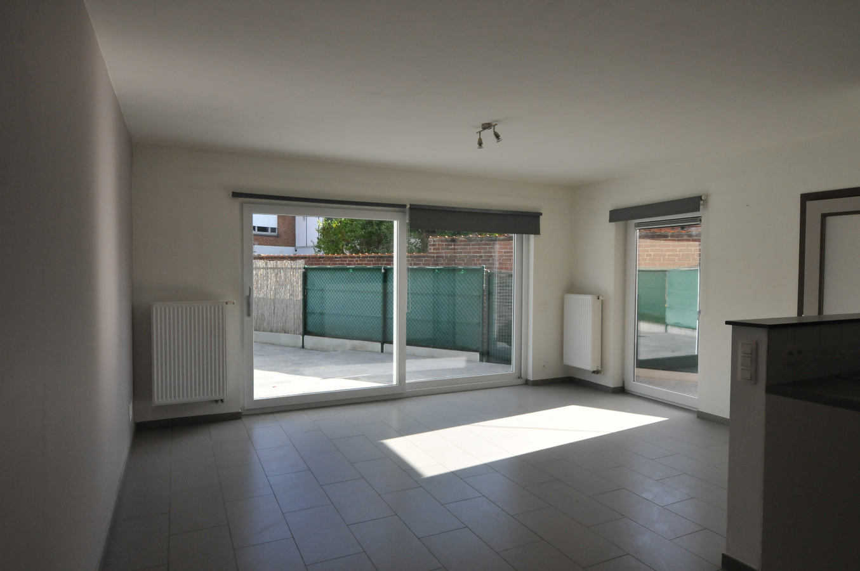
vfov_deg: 59.4
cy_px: 286
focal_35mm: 21
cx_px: 430
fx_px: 501
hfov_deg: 81.3
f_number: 10
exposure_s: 1/400
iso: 800
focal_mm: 14
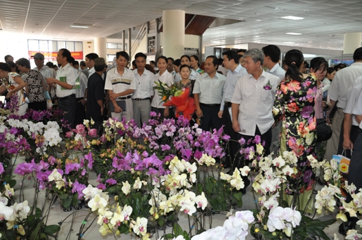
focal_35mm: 32
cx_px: 181
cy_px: 120
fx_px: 316
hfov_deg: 59.6
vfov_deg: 41.6
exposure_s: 1/30
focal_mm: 21
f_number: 3.8
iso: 800
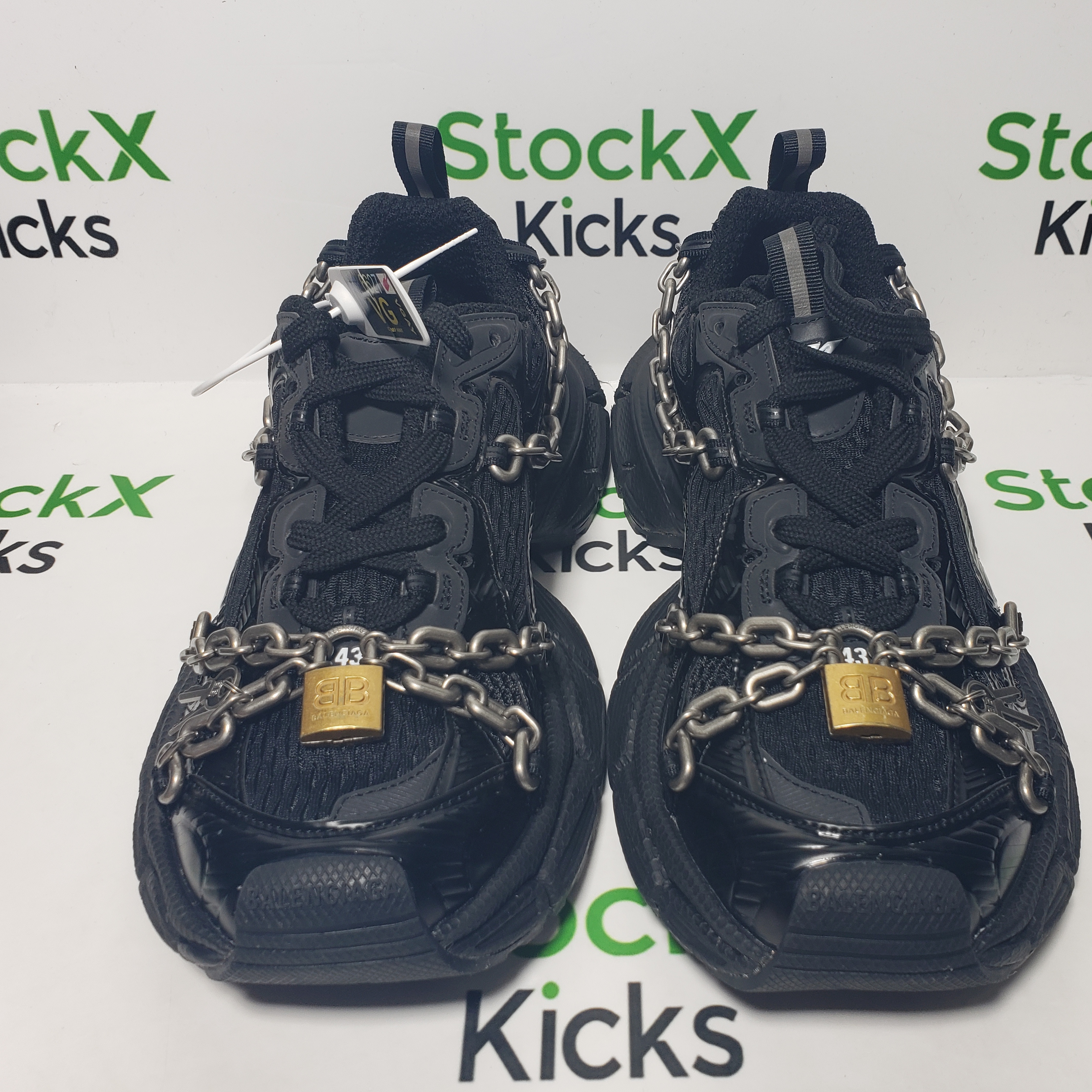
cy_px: 551
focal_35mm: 31
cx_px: 651
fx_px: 1106
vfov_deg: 52.5
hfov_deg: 52.2
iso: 50
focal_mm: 4.3
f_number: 2.4
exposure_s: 1/159
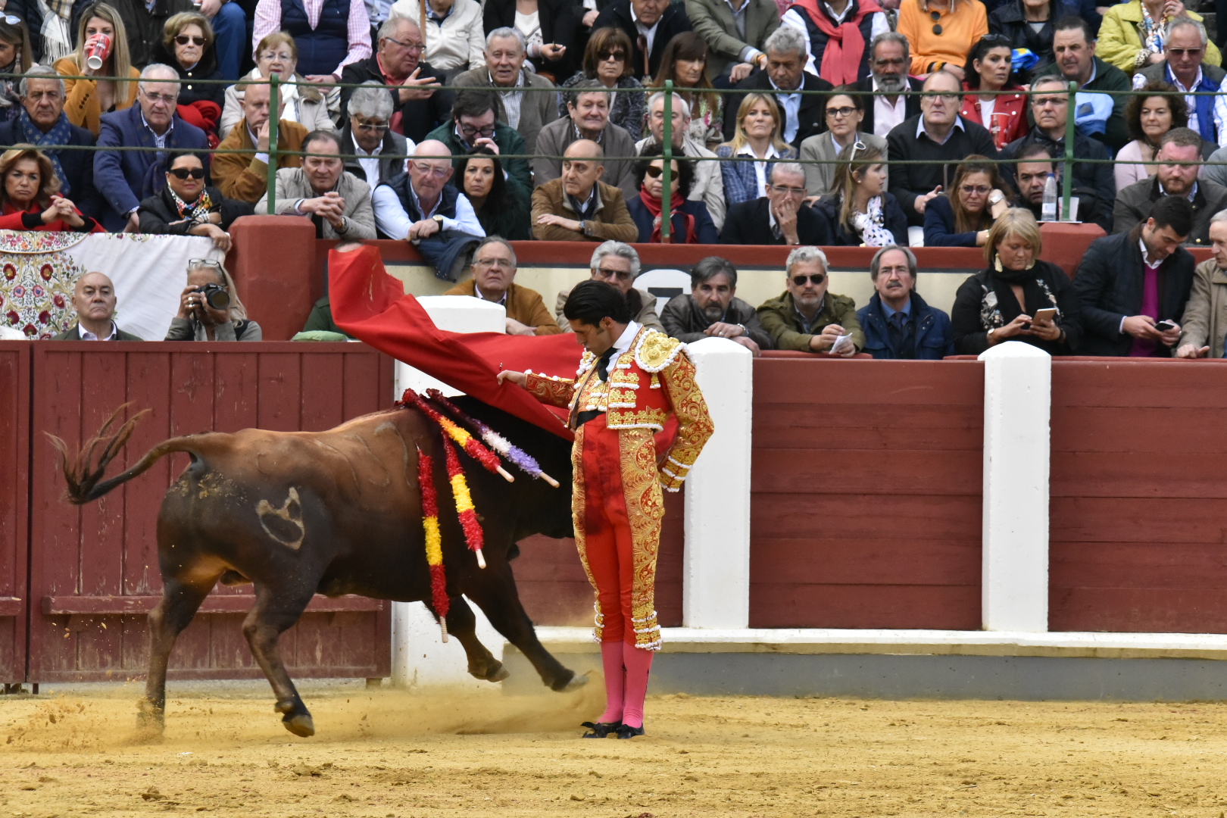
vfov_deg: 3.9
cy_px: 409
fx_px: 11928
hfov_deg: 5.9
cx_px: 614
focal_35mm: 350
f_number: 16
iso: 6400
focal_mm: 350
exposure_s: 1/800
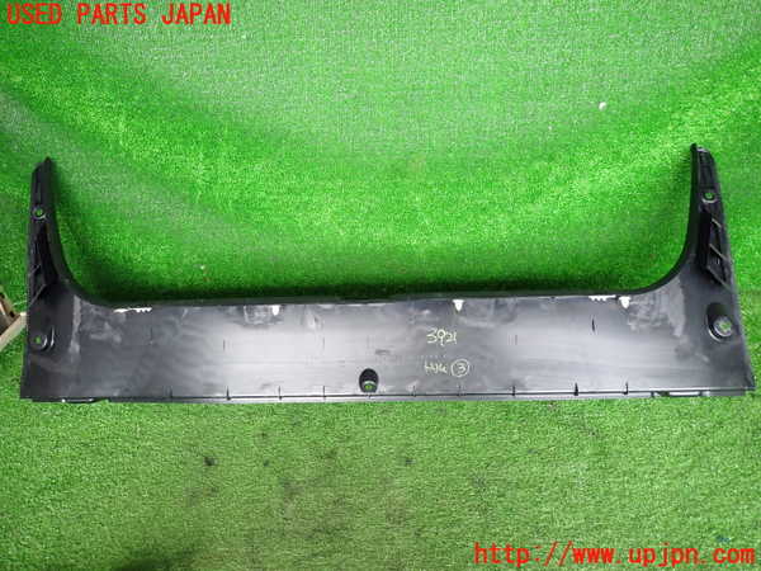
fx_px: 550
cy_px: 286
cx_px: 380
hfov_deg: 69.4
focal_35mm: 25
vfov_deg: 54.9
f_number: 2
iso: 200
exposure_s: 1/80
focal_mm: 4.5
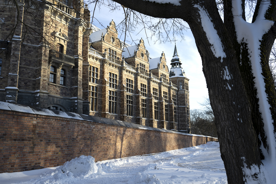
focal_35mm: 33
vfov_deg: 40.0
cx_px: 138
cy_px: 92
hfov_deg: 57.2
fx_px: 253
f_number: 5
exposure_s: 1/320
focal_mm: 33
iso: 125
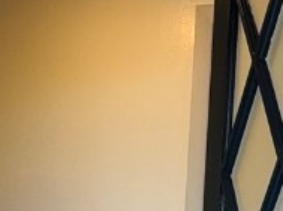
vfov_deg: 17.3
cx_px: 250
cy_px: 325
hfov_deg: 25.0
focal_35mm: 76
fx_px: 620
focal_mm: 2.22
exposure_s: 1/120
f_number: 2.2
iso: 64
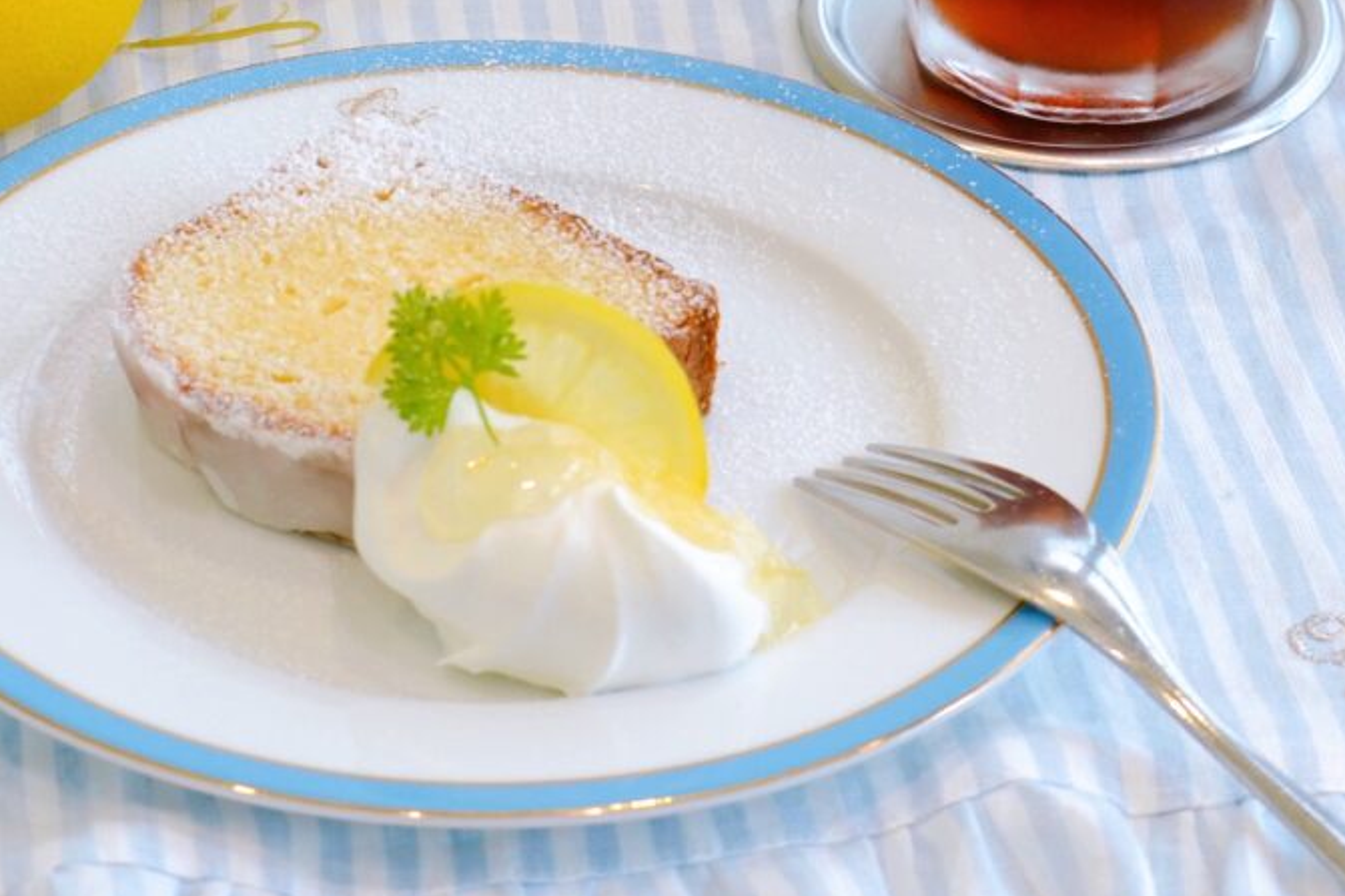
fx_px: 6312
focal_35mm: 169
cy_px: 128
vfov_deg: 8.1
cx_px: 459
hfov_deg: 12.1
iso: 400
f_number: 9
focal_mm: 60
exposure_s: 1/125
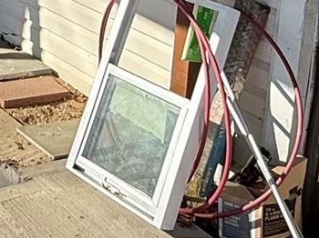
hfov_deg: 22.7
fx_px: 755
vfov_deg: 15.7
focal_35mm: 82
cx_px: -19
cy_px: -175
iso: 64
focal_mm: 2.22
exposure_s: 1/985
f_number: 2.2
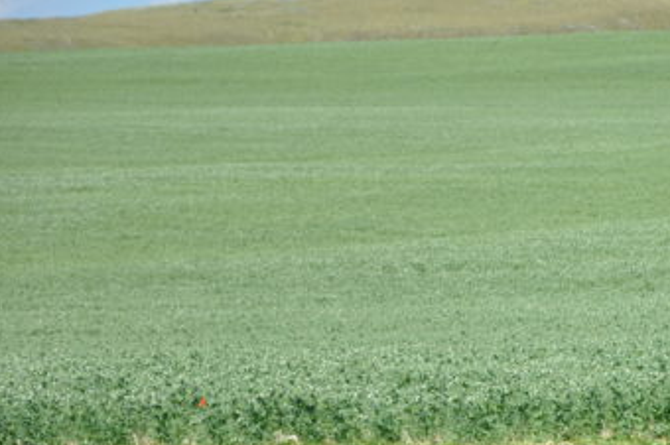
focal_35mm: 356
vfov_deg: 3.9
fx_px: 6621
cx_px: 717
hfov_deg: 5.8
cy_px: 370
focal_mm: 105
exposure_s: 1/800
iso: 200
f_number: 7.1
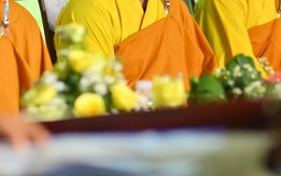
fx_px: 1654
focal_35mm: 216
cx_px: 185
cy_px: -19
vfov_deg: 6.0
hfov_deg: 9.7
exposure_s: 1/125
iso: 640
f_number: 2.2
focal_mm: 85
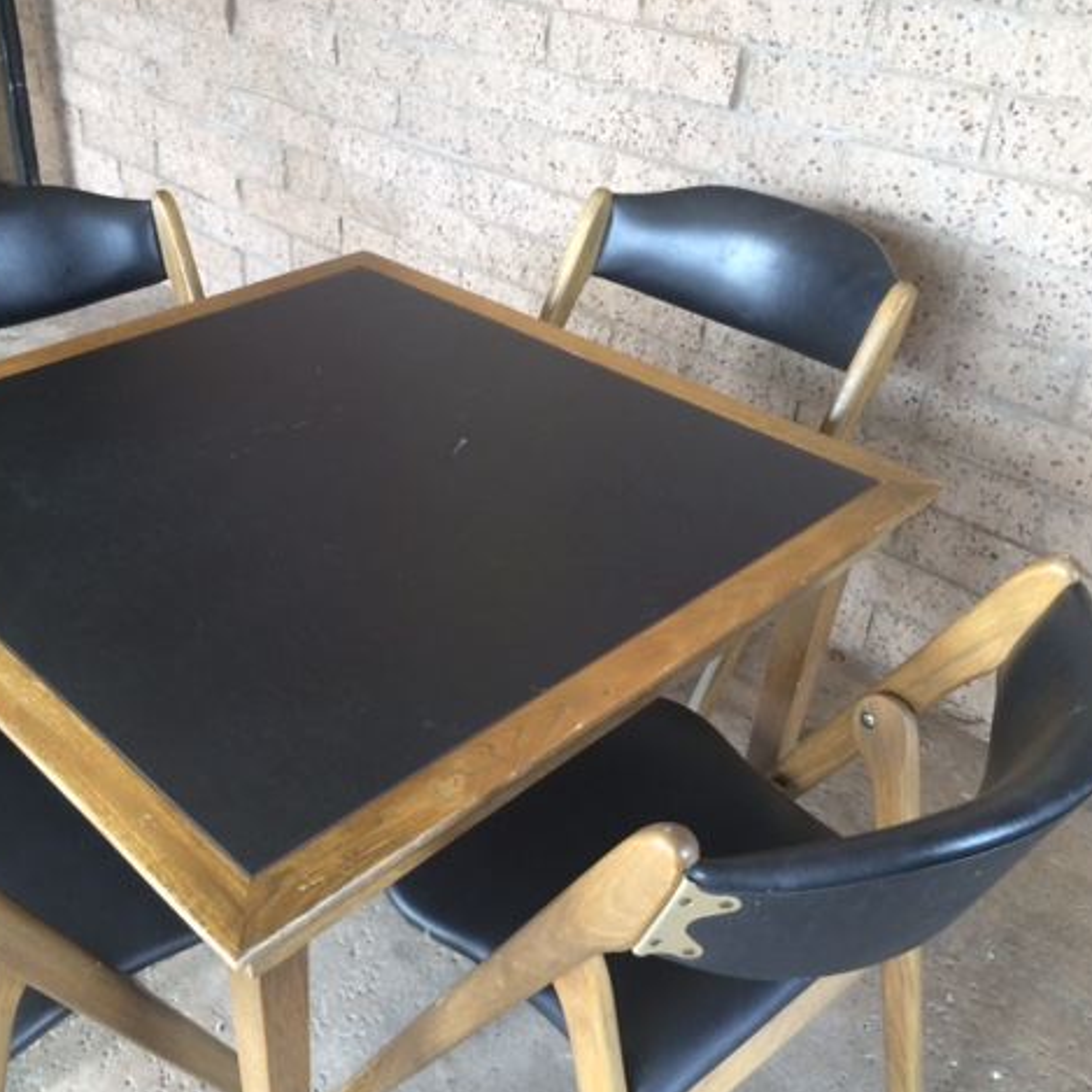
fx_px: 1249
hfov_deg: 46.6
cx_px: 380
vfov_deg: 47.2
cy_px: 552
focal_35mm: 35
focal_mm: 4.15
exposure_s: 1/40
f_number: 2.2
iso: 40
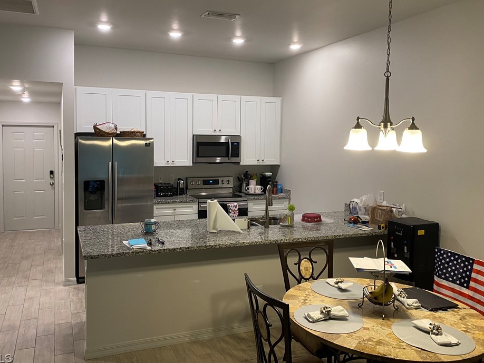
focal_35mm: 29
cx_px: 218
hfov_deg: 61.5
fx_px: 406
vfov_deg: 48.2
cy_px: 165
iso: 125
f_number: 1.8
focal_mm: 4.25
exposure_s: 1/60
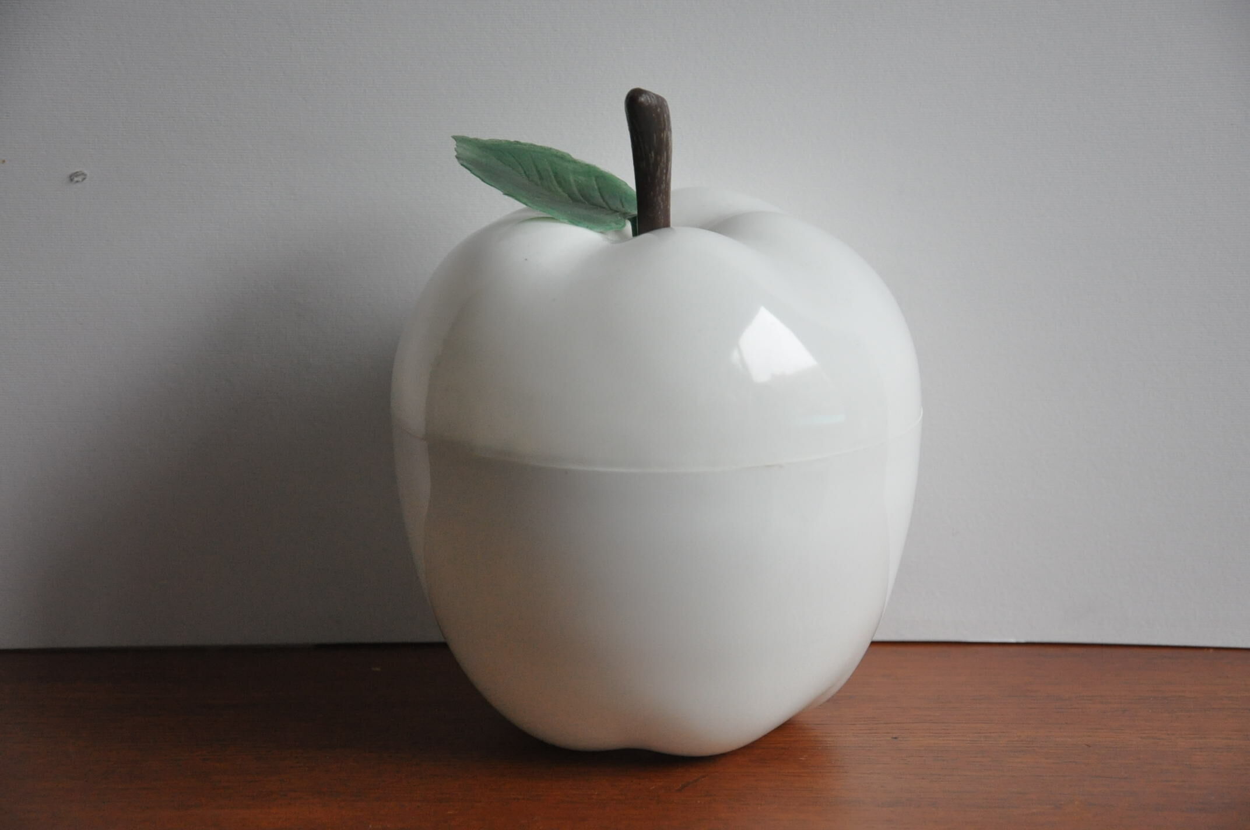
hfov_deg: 19.5
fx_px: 3641
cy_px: 415
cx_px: 625
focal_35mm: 105
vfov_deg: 13.0
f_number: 5.3
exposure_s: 1/100
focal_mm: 70
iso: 1600
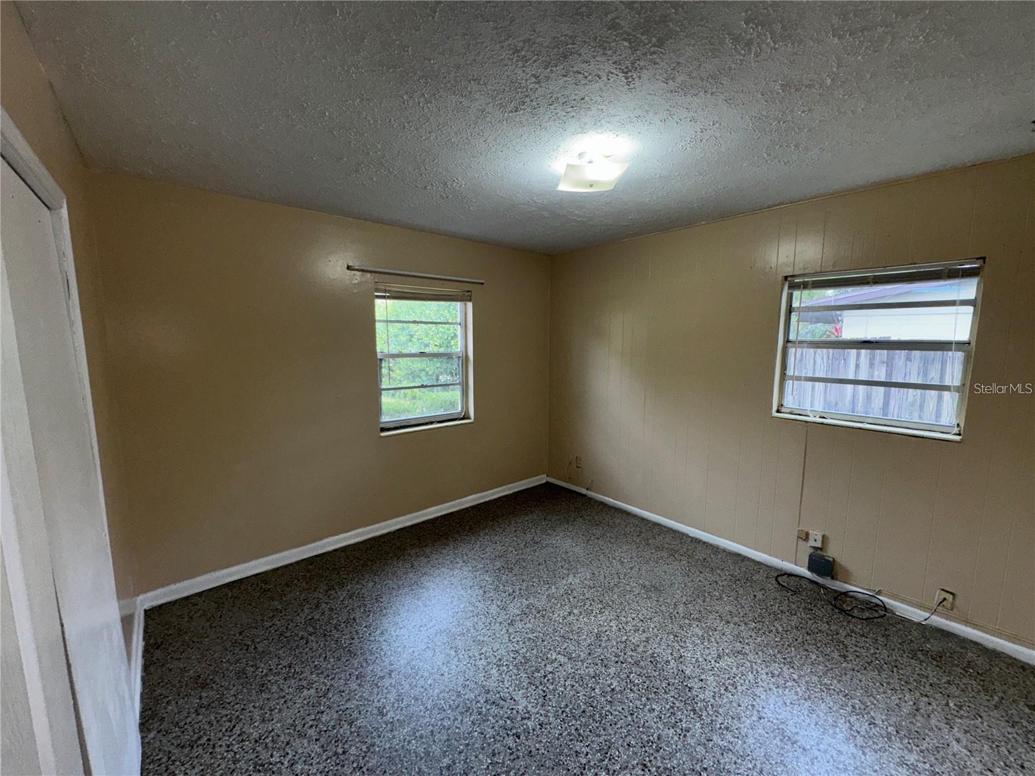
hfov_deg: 102.1
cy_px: 388
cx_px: 518
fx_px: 419
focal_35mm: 14
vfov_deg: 85.7
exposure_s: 1/122
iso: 50
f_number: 2.2
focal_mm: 2.22
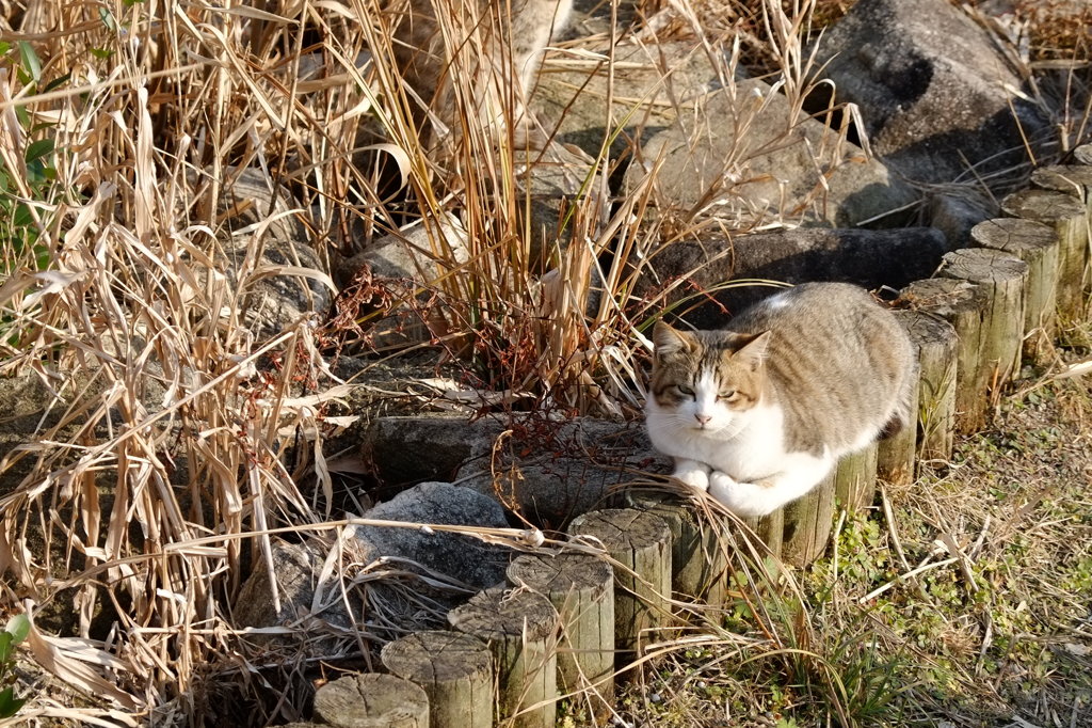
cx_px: 546
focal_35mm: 83
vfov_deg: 16.4
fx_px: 2517
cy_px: 364
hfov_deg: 24.5
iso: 200
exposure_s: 1/420
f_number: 5
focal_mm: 55
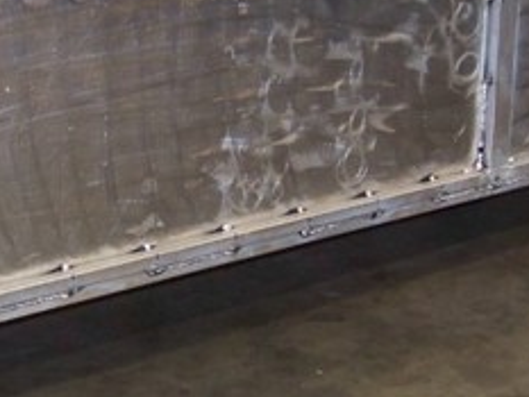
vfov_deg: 13.7
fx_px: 1651
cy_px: 196
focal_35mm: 108
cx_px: 354
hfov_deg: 18.1
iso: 200
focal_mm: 5.85
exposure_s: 1/30
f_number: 2.8
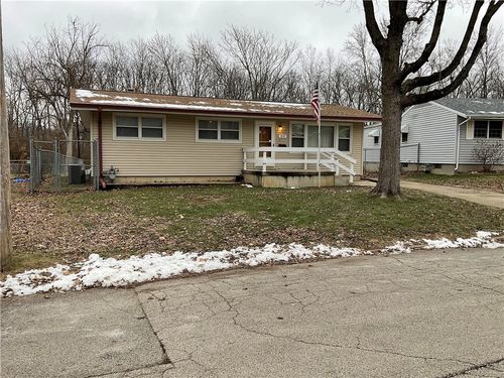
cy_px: 189
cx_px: 252
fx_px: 422
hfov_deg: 61.7
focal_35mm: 29
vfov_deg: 48.2
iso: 16
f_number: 1.8
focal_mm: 3
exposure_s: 1/202
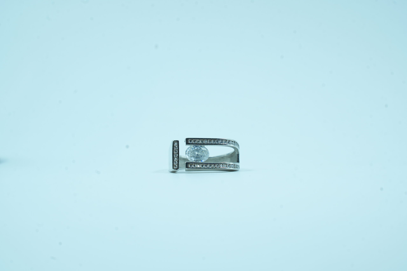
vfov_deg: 13.0
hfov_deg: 19.5
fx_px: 1187
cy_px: 136
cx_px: 204
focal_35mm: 105
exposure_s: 1/125
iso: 400
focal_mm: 105
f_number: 10
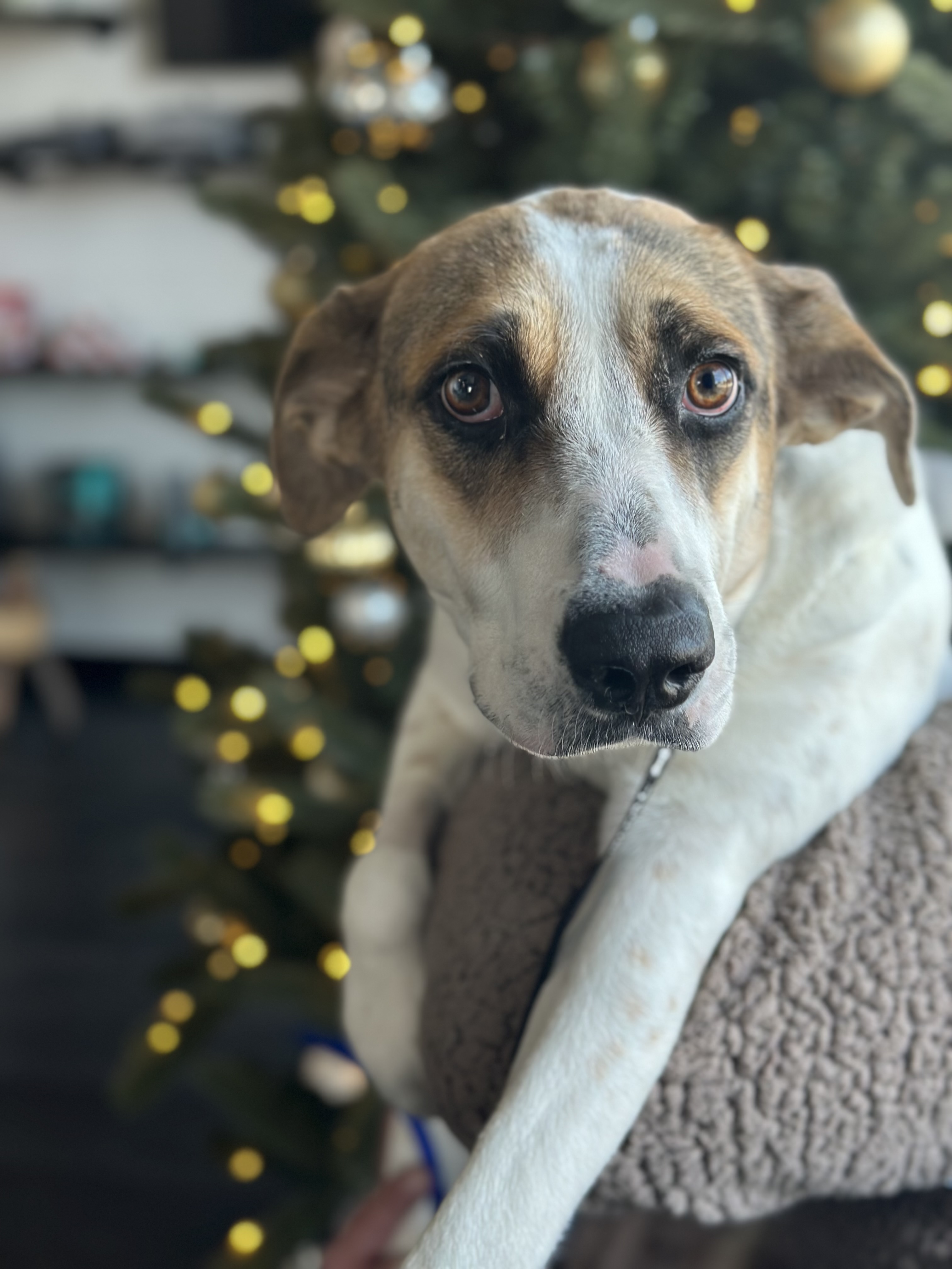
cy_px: 634
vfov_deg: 39.7
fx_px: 1760
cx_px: 476
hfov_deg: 30.3
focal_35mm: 48
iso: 80
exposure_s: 1/156
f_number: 1.78
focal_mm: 6.86
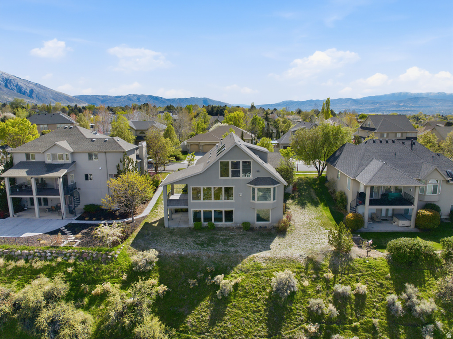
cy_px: 170
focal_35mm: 24
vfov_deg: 56.8
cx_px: 226
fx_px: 314
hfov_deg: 71.6
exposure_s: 1/3200
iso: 270
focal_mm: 12.3
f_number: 2.8
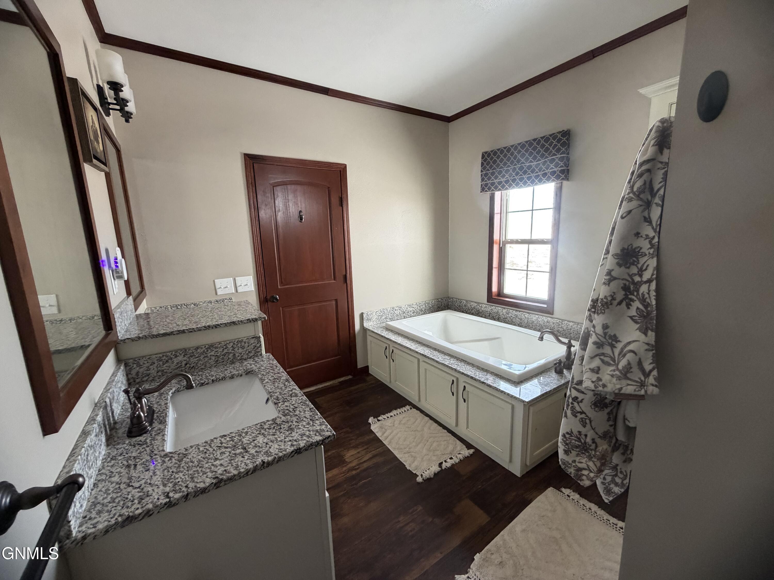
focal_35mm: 14
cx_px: 387
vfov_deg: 85.7
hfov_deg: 102.1
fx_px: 313
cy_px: 290
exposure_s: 1/103
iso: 320
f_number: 2.2
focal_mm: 2.22
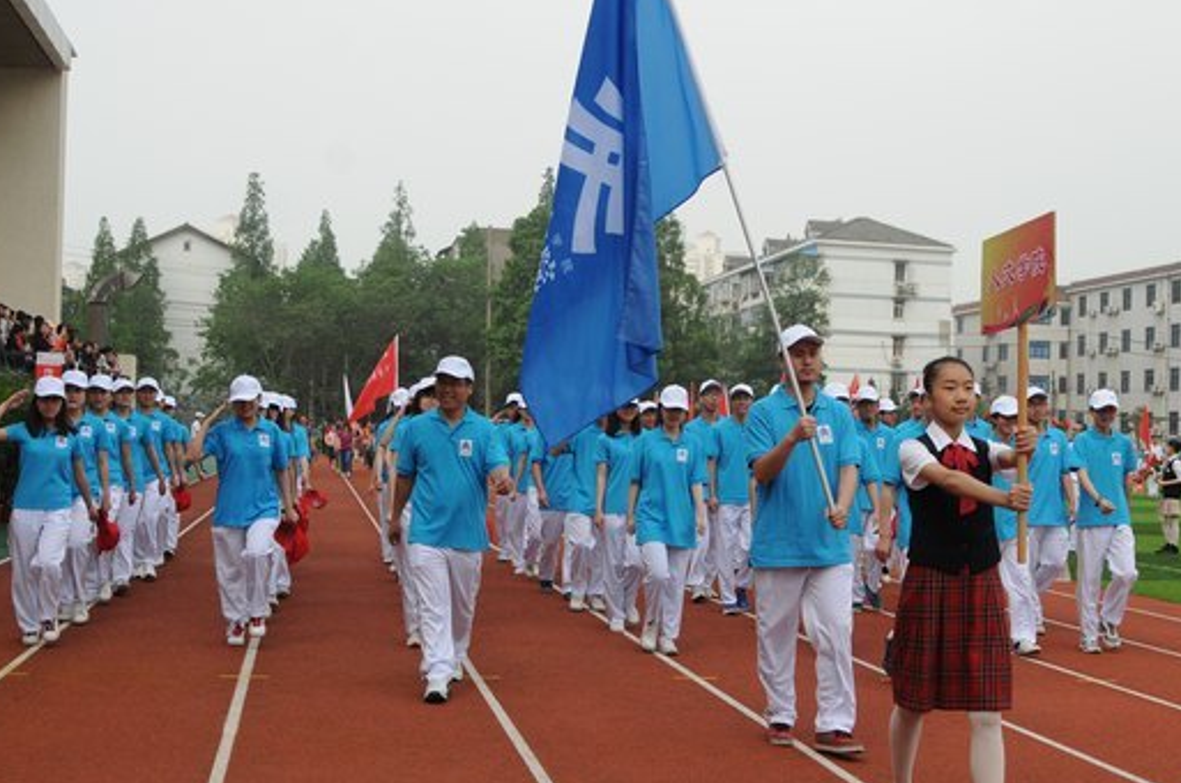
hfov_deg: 43.7
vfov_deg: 29.7
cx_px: 628
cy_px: 378
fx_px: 1473
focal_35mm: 45
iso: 500
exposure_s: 1/1600
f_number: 6.3
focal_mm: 22
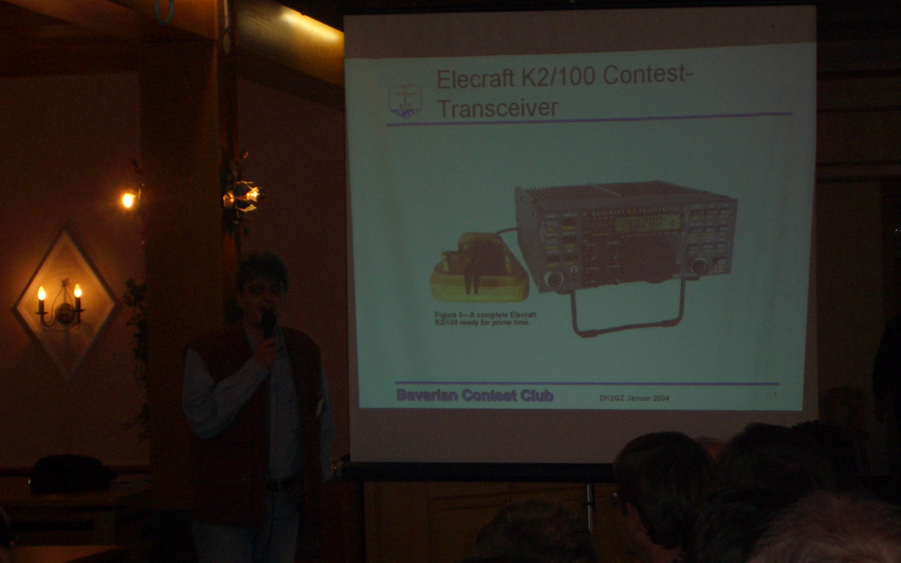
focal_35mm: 112
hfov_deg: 18.6
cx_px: 449
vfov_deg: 11.7
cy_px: 285
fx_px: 2750
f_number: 4.8
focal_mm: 17.4
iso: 100
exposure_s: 1/60
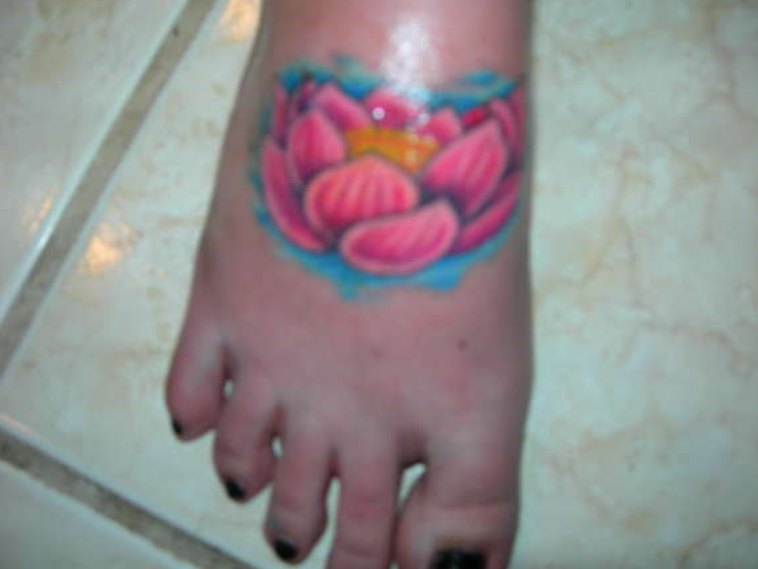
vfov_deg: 36.0
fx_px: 876
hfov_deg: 46.8
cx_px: 396
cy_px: 284
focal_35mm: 40
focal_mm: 7.8
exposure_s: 1/60.1
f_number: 2.8
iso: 50
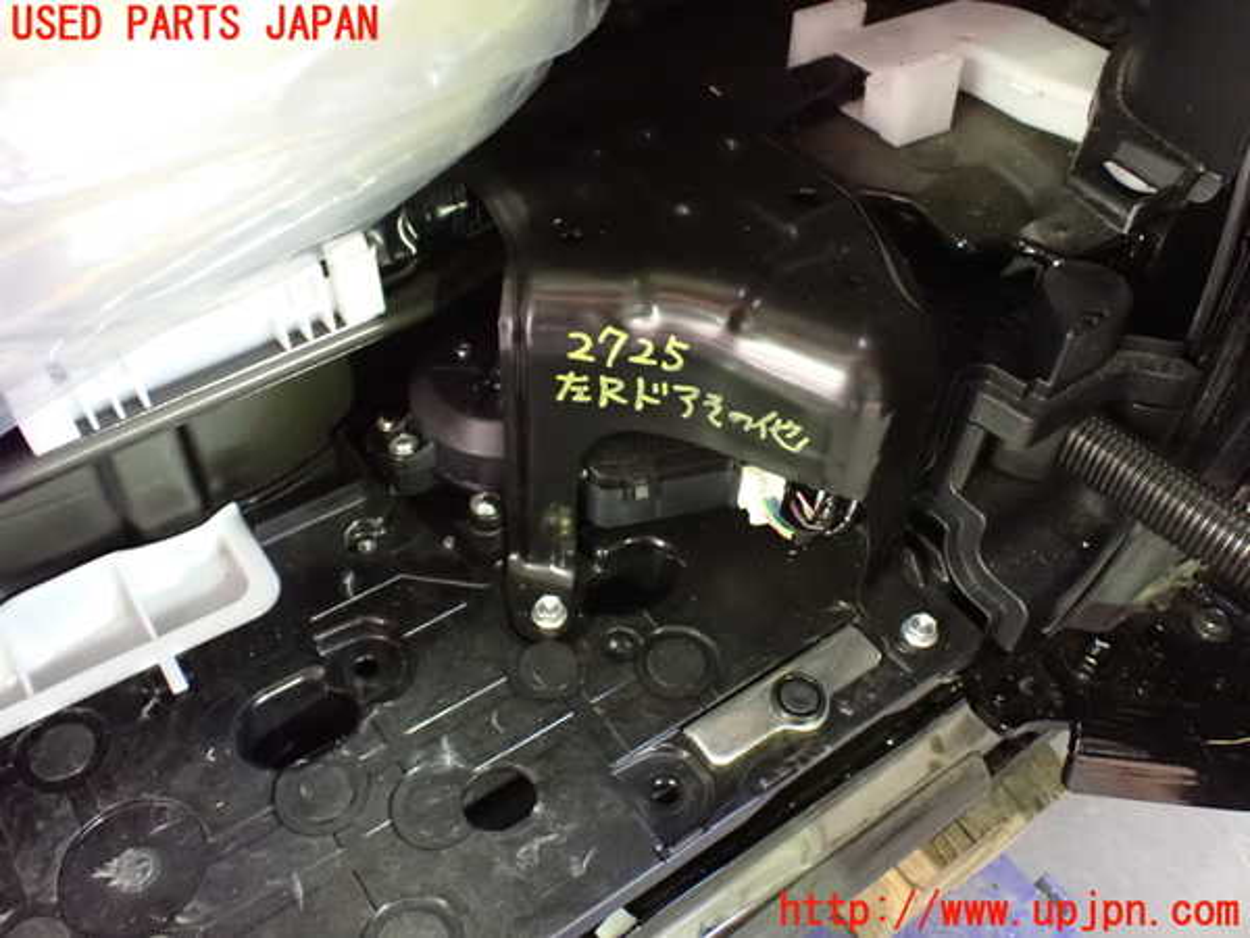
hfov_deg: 60.0
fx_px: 1083
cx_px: 625
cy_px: 469
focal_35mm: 30
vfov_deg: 46.8
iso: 1600
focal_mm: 5.4
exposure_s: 1/30
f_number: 2.3
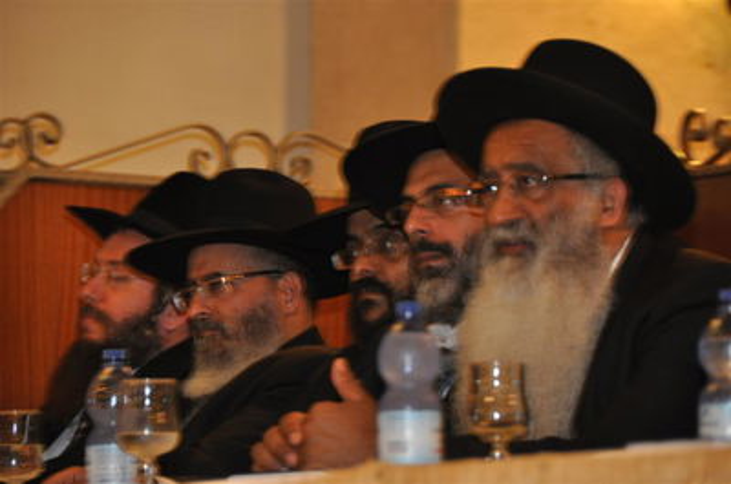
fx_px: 6080
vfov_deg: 4.6
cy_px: 242
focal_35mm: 300
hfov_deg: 6.9
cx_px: 366
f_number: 5.6
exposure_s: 1/60
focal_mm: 200
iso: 800
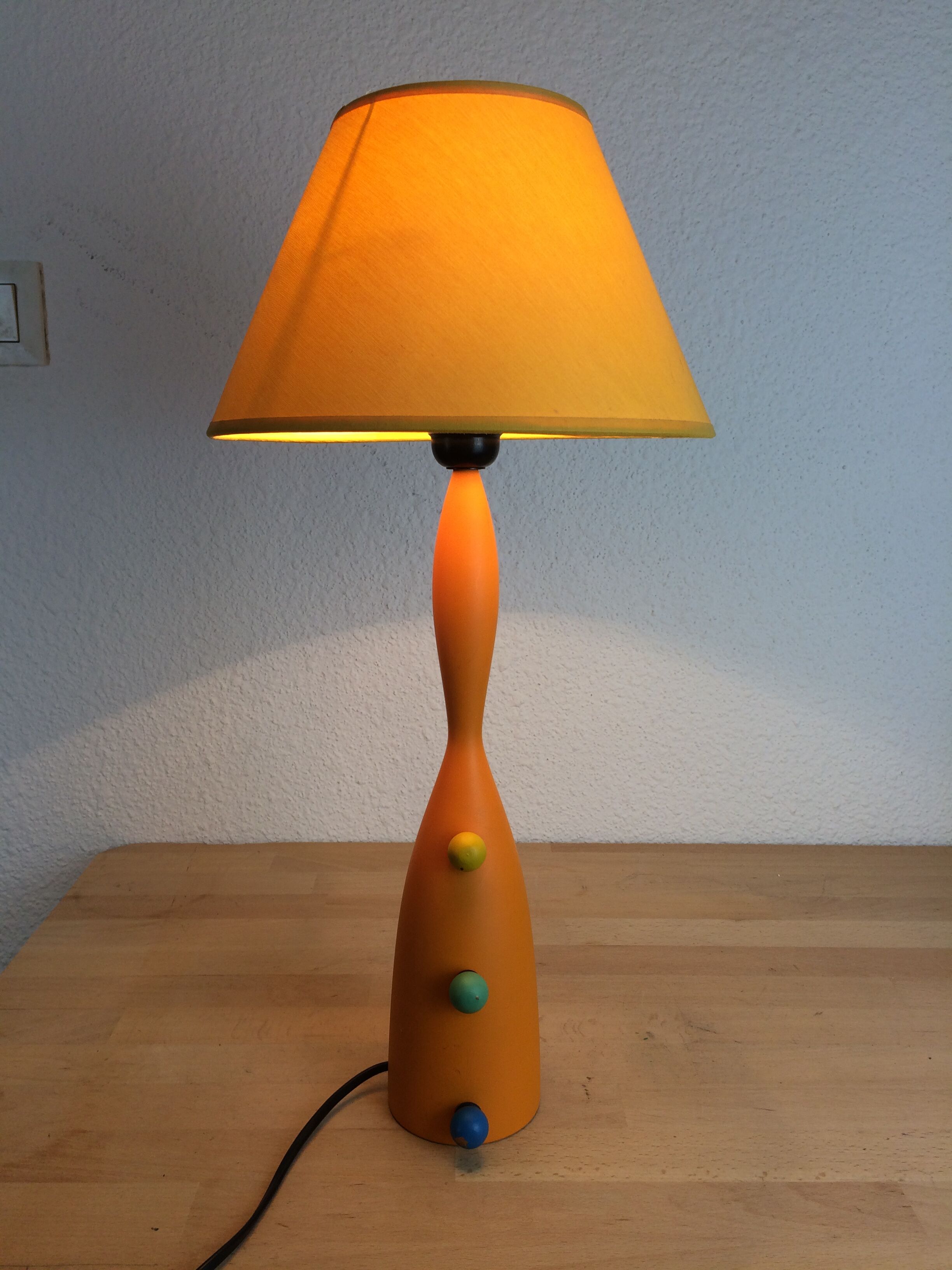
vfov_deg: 61.7
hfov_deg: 48.2
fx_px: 1063
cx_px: 476
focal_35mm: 29
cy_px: 635
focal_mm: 4.15
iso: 50
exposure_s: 1/100
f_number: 2.2
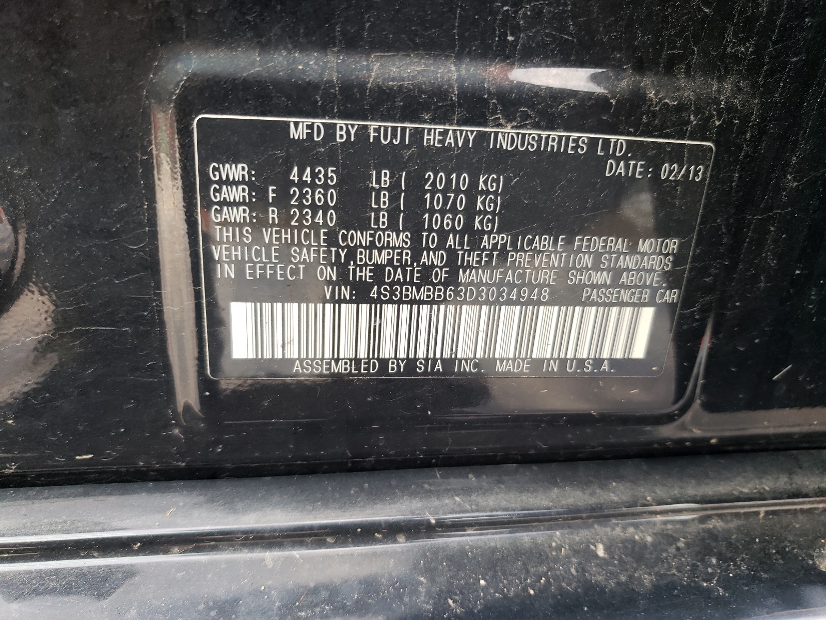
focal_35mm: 26
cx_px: 413
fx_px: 620
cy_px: 310
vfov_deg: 53.1
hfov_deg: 67.3
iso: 68
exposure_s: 1/60.2
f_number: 1.5
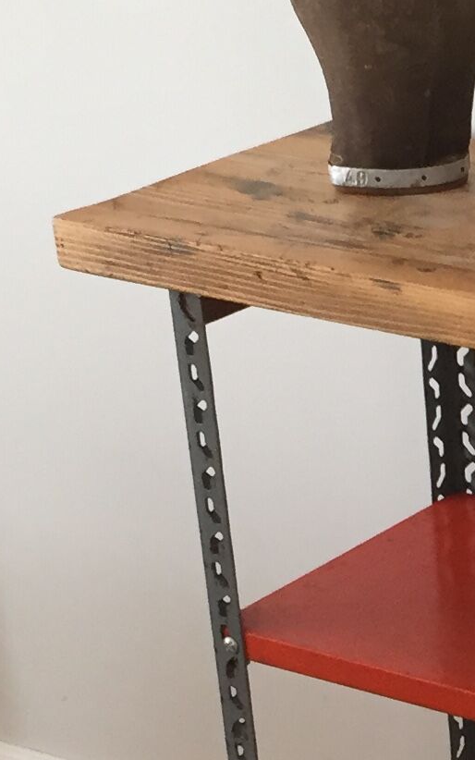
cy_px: 753
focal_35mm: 122
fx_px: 2526
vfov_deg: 16.8
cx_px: 786
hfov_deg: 10.3
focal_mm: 4.15
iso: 100
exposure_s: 1/33
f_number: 2.2
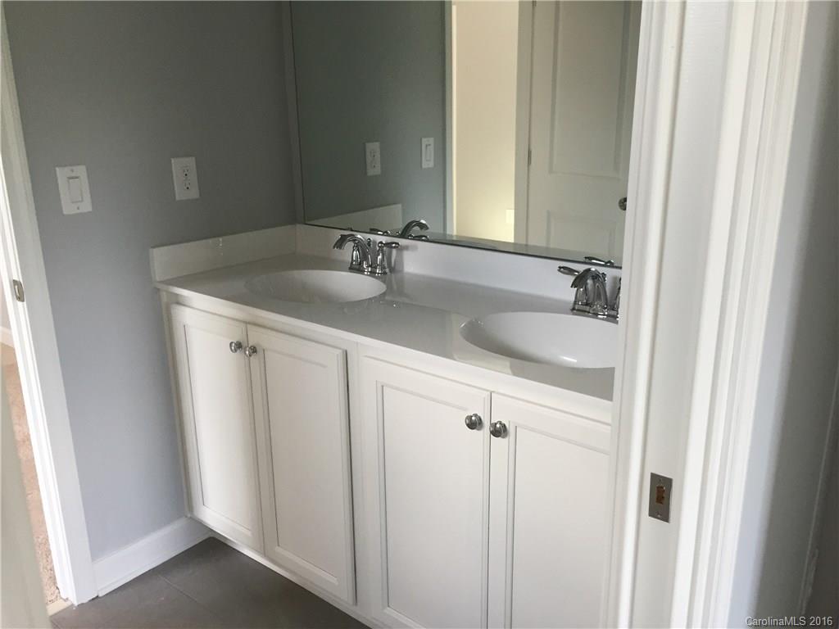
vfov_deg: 48.2
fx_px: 703
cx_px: 420
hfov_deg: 61.7
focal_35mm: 29
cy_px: 314
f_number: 2.2
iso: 40
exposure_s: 1/30
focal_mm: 4.15
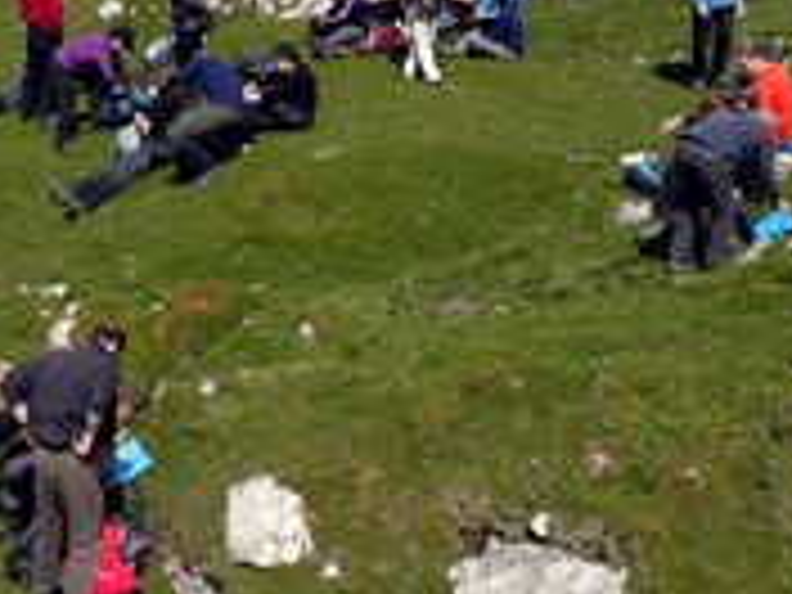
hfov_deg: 27.5
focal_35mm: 70
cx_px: 549
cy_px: -22
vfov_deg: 20.2
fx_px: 1602
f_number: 3.3
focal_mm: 4.6
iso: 100
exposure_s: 1/1000
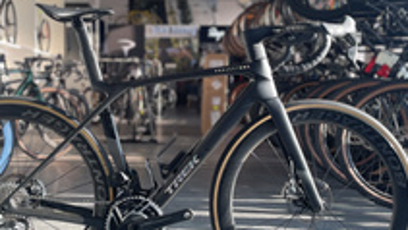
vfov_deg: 25.5
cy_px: 114
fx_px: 509
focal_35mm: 47
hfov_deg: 43.5
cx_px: 167
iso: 32
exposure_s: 1/125
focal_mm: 4.2
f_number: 1.6
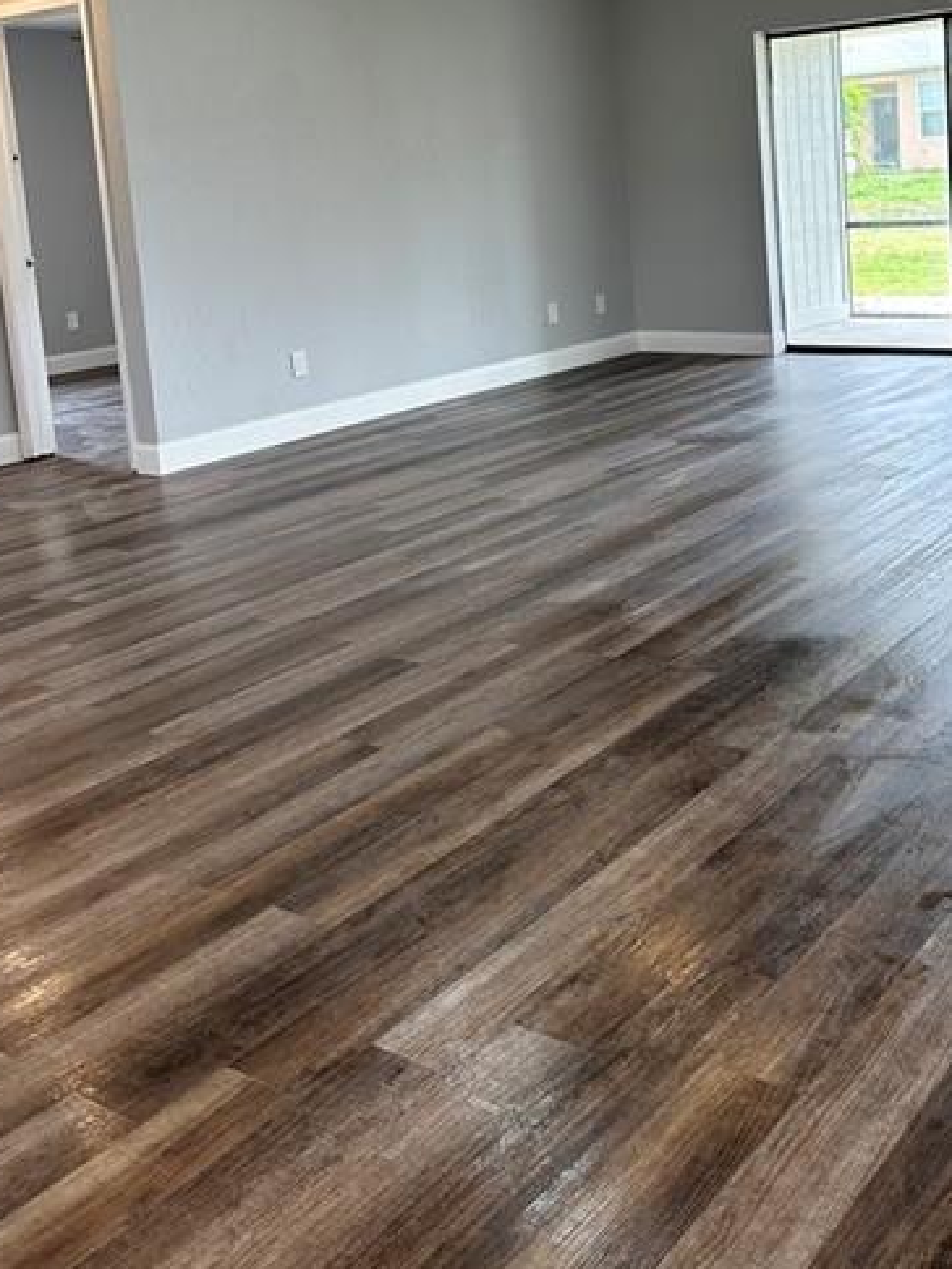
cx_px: 714
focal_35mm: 38
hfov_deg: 36.8
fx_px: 1393
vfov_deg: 47.3
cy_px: 327
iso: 100
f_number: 1.78
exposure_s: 1/130
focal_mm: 6.86
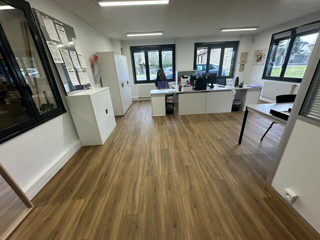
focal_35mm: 14
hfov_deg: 102.1
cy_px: 120
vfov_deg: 85.7
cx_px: 160
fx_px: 129
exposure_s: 1/100
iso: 125
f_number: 2.2
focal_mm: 2.22
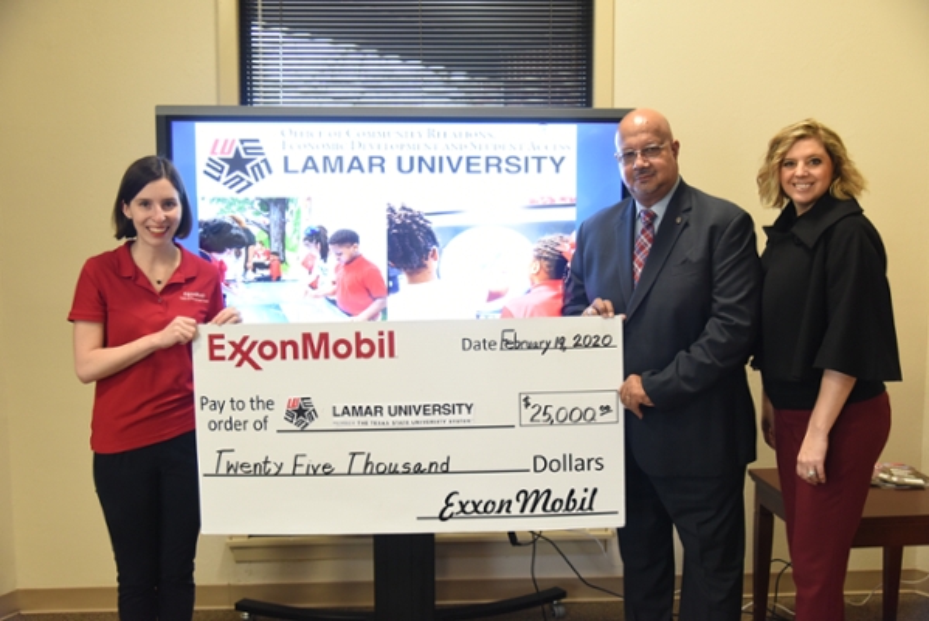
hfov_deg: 50.7
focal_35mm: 38
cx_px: 464
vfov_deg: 35.1
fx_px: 981
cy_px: 310
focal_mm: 38
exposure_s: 1/60
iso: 2500
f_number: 4
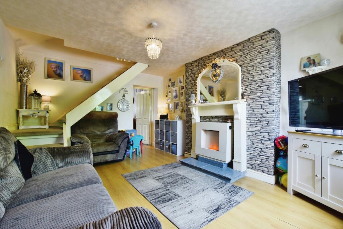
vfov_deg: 77.4
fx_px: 143
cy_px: 114
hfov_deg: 100.4
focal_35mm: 15
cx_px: 172
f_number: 7.1
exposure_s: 1/10
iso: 400
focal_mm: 10
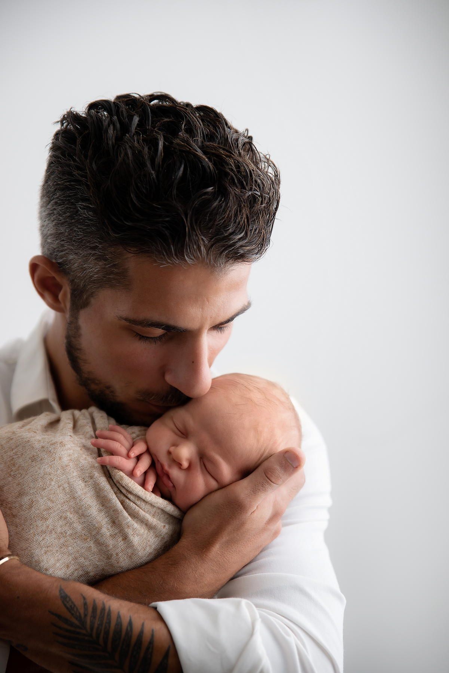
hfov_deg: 20.9
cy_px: 336
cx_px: 224
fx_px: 1215
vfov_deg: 30.9
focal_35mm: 65
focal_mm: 65
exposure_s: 1/125
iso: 250
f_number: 3.2
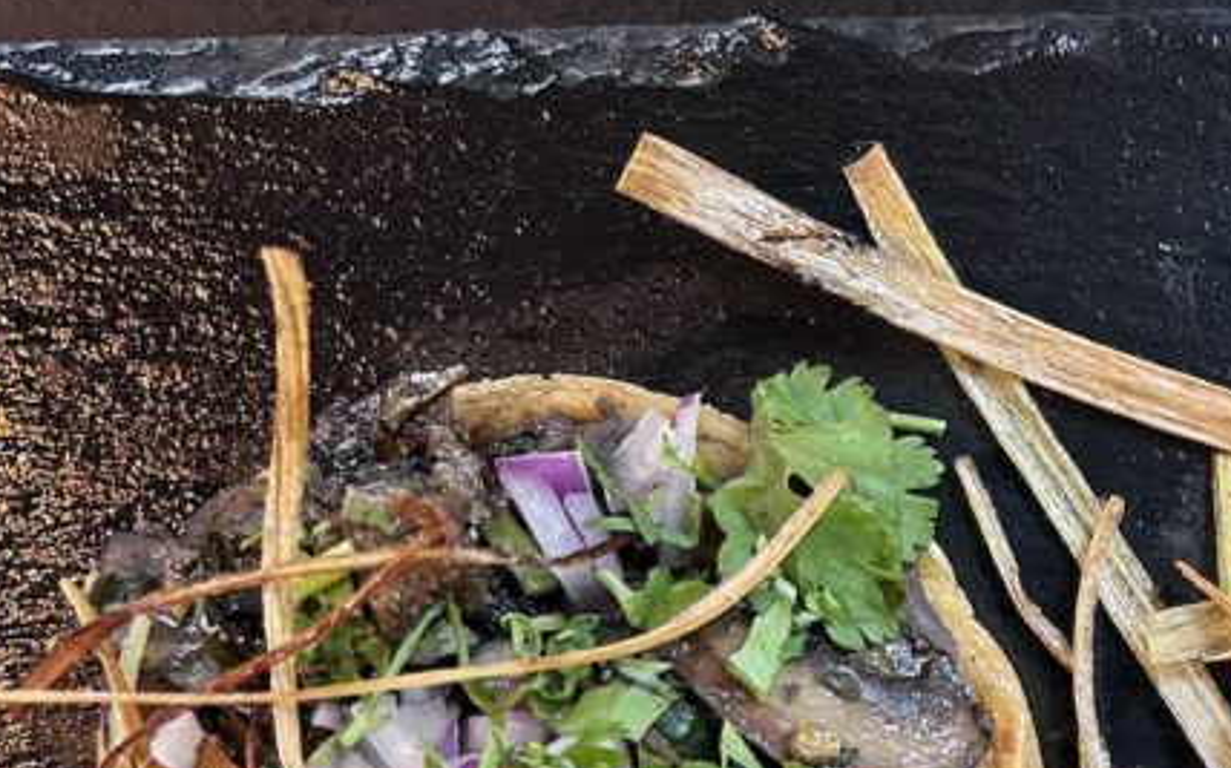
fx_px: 2213
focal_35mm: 66
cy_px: 788
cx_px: 1343
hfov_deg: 28.4
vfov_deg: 19.1
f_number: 1.5
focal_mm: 5.7
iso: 200
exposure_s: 1/60
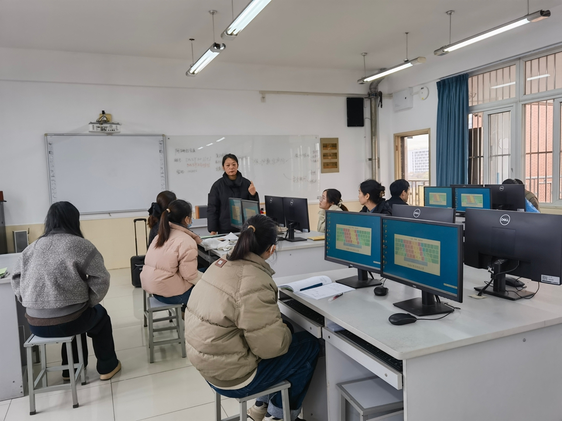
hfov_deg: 65.3
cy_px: 210
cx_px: 281
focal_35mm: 27
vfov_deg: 51.4
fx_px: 438
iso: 50
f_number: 1.9
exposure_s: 1/128
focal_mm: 6.67
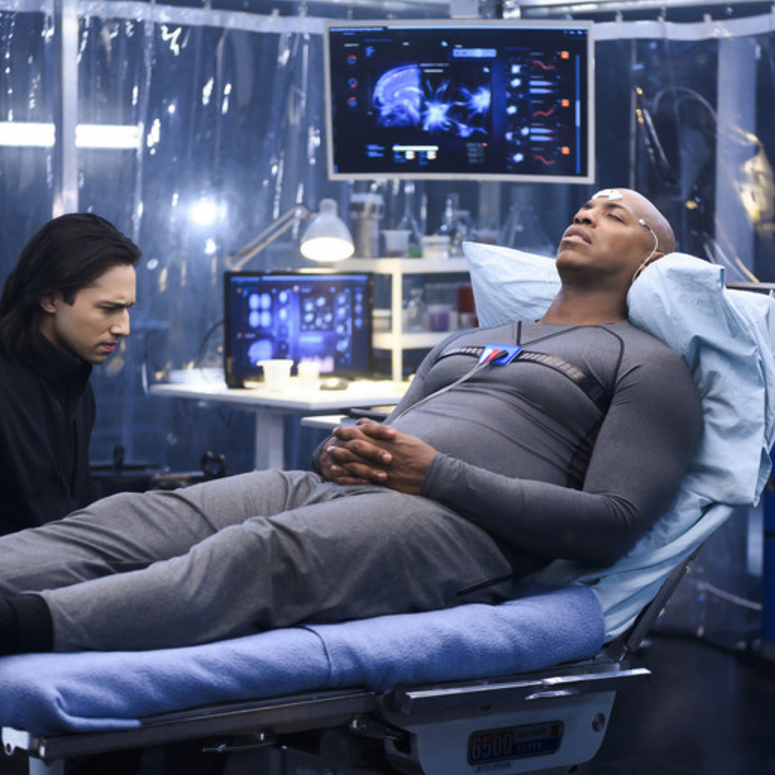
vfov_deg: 19.3
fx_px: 2280
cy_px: 389
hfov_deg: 19.3
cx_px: 392
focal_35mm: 90
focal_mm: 70
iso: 2000
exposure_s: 1/60
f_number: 2.8
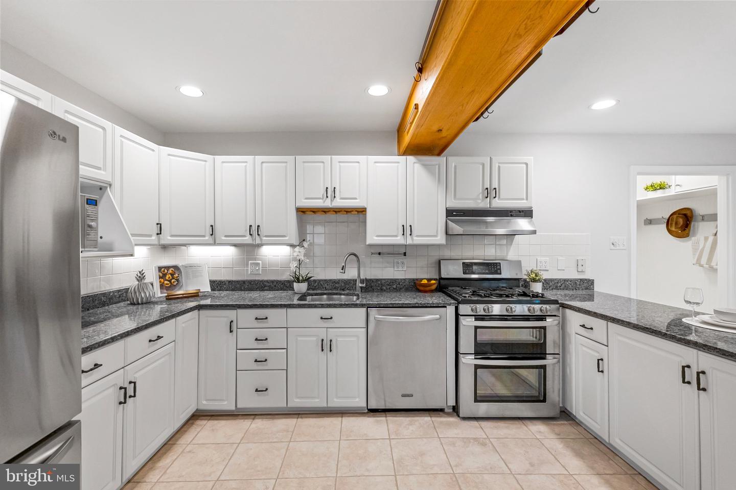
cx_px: 368
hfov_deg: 100.4
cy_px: 245
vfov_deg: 77.3
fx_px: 307
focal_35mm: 15
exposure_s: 1/125
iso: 640
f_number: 2.8
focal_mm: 10
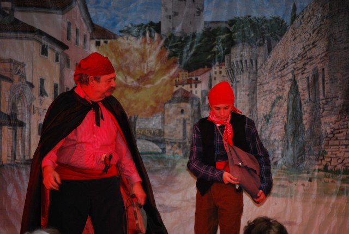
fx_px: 1748
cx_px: 174
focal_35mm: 180
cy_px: 117
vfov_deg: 7.7
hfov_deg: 11.4
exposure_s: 1/60
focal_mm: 120
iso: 800
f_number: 4.8
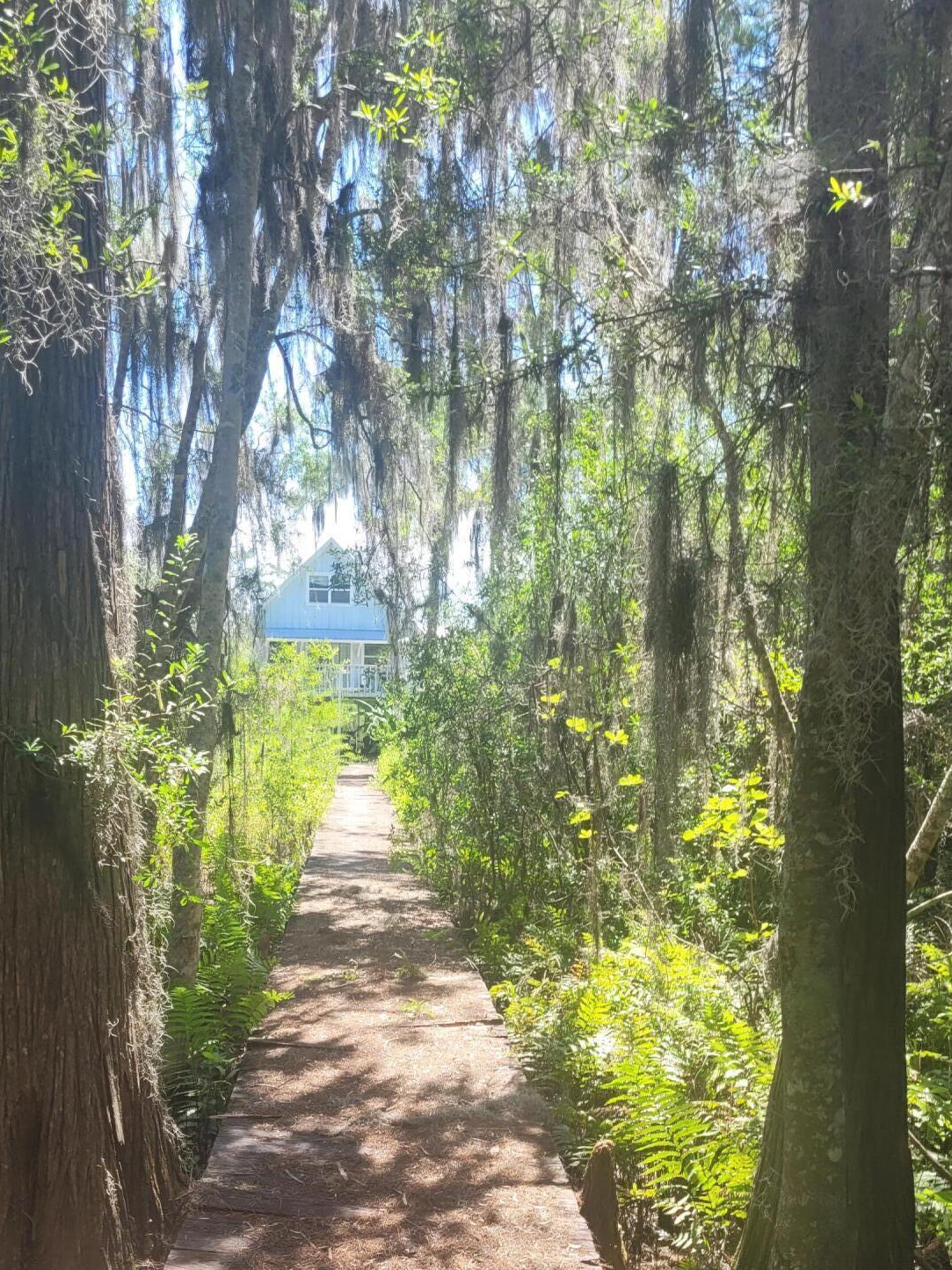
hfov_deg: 39.3
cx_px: 338
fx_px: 1320
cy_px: 807
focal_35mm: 36
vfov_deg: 50.7
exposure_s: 1/410
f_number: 1.8
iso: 40
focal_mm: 5.4
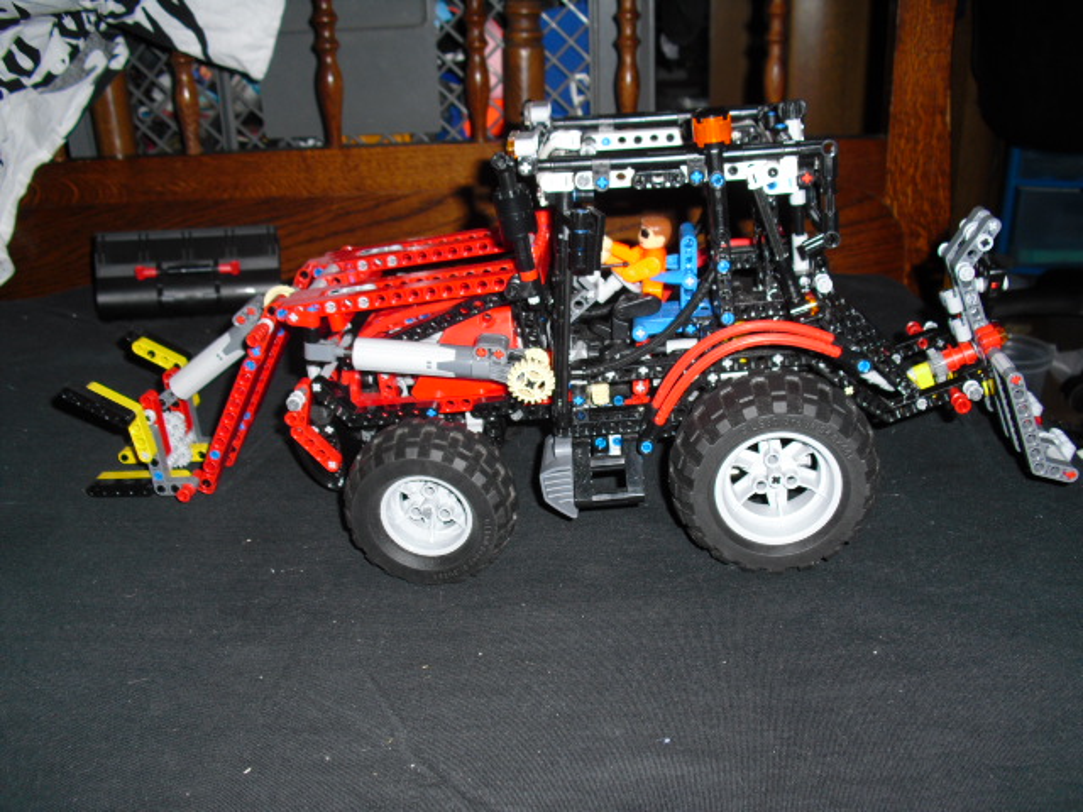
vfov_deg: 39.7
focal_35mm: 36
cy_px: 406
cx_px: 542
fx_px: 1126
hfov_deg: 51.4
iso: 100
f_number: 3.1
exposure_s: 1/60
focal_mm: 6.3
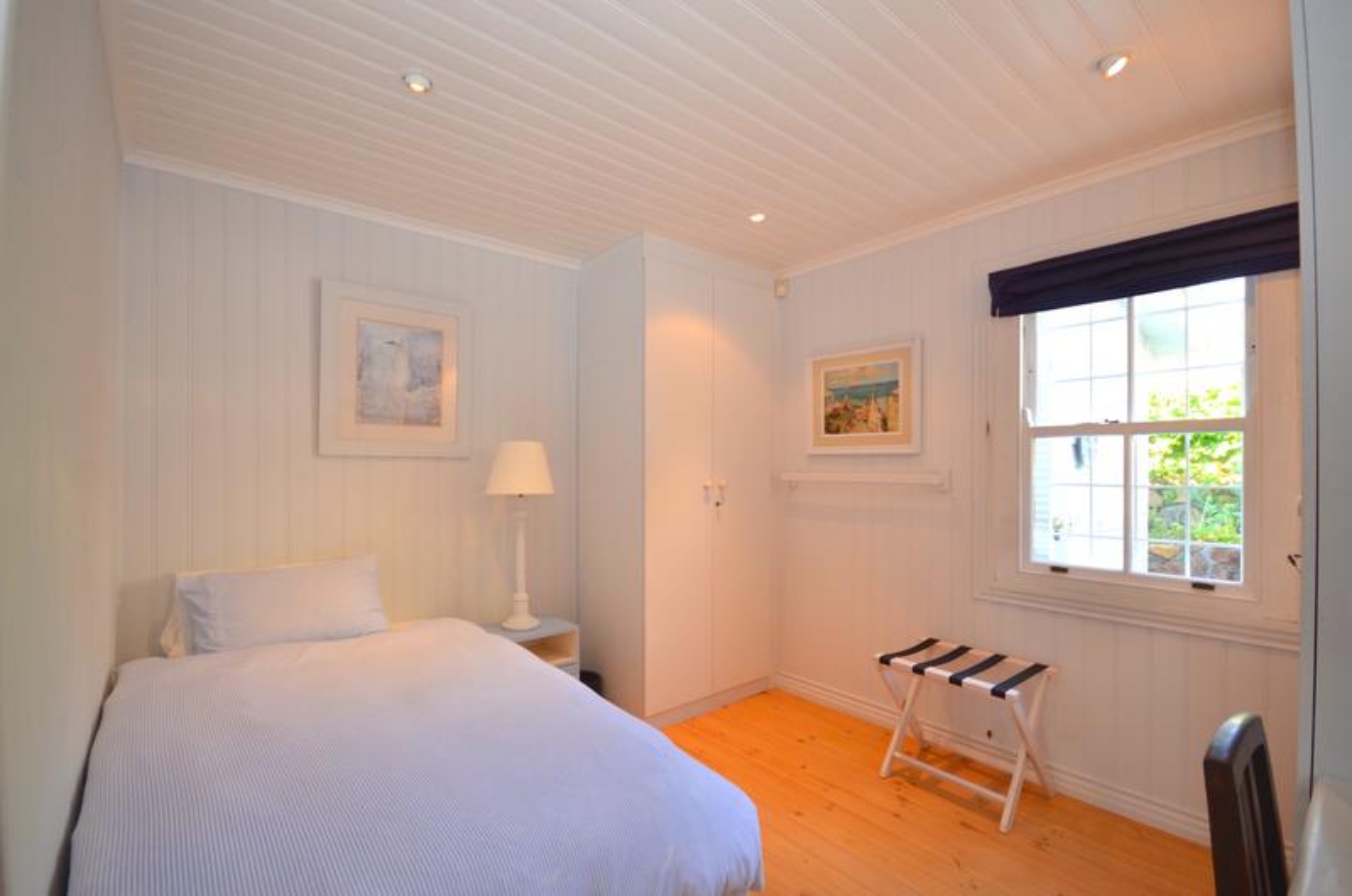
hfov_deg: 100.5
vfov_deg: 77.1
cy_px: 448
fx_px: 562
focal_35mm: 15
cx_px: 676
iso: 500
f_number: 4
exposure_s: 1/60
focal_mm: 10
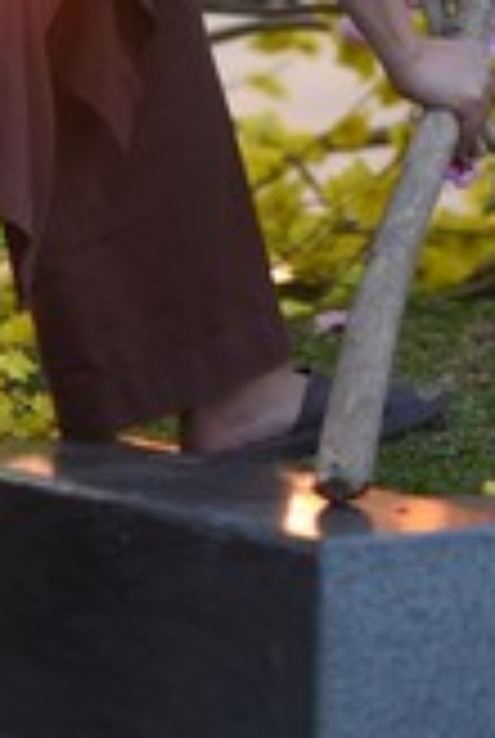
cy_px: -680
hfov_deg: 4.1
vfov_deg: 6.0
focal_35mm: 336
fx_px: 6900
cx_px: 117
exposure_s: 1/250
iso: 125
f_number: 2
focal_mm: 85
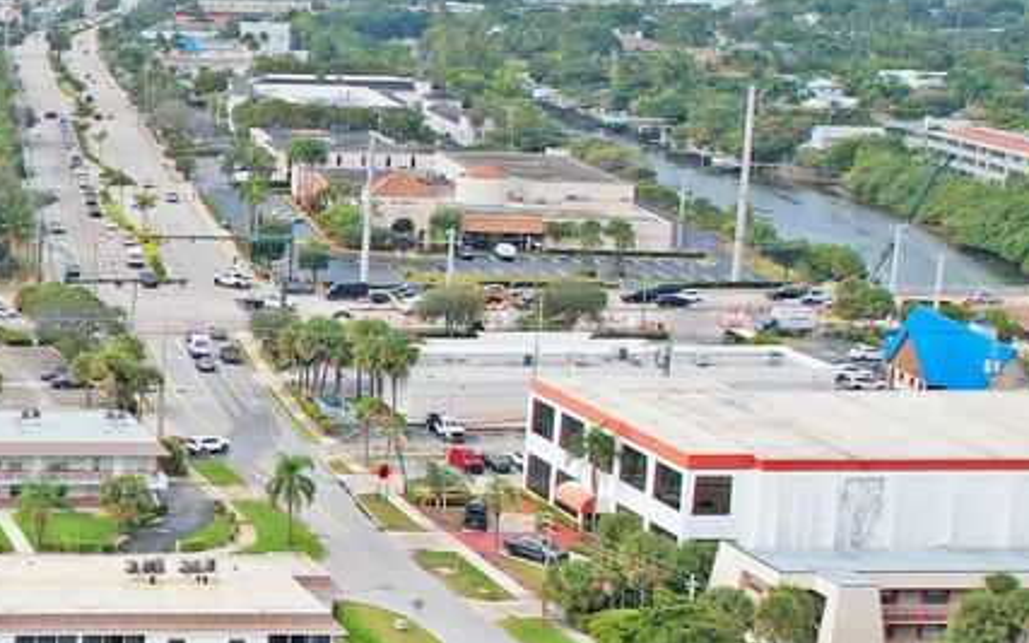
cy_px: 332
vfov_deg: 15.6
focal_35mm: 84
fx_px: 2356
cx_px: -442
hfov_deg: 21.4
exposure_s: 1/3000
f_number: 2.8
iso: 120
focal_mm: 8.38
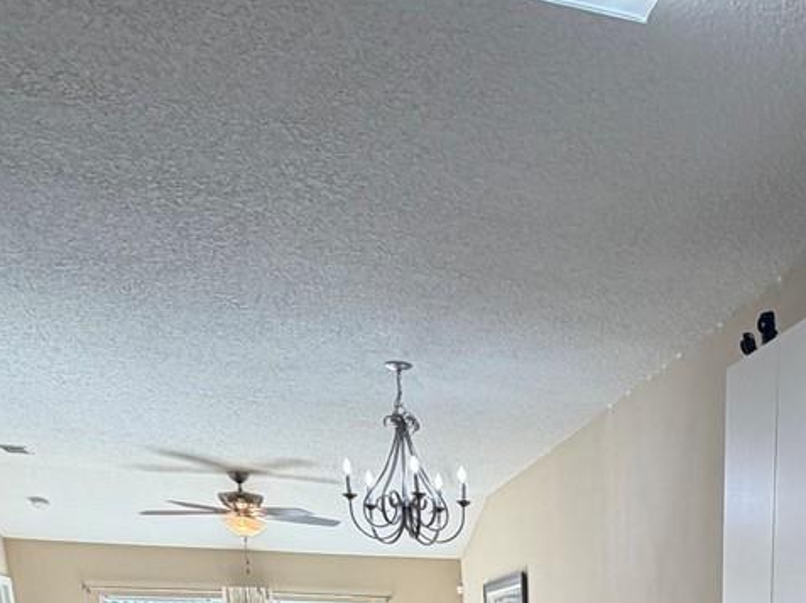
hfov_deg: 38.2
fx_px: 1094
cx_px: 700
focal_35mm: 47
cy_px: 983
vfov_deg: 22.8
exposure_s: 1/120
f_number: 2.2
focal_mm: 2.22
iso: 125
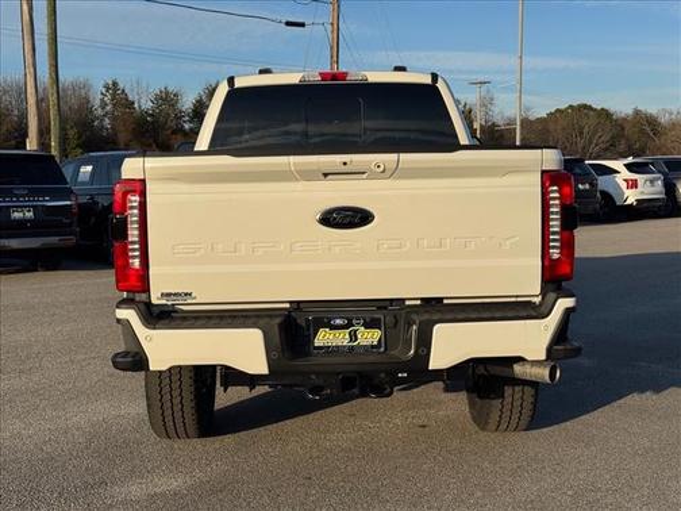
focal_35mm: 48
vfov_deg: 30.3
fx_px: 944
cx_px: 340
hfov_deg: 39.7
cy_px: 256
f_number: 1.78
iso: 64
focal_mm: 6.76
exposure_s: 1/6410
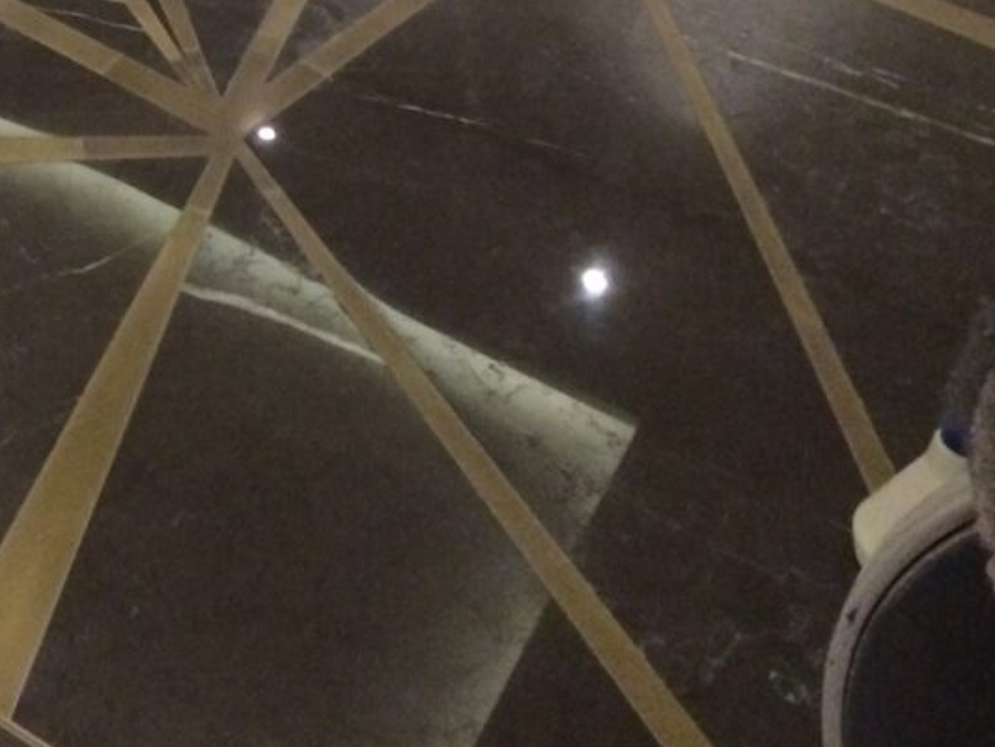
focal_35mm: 72
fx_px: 2070
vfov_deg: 19.3
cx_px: -114
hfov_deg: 25.0
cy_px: -140
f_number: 2.2
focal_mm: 4.12
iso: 320
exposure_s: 1/15
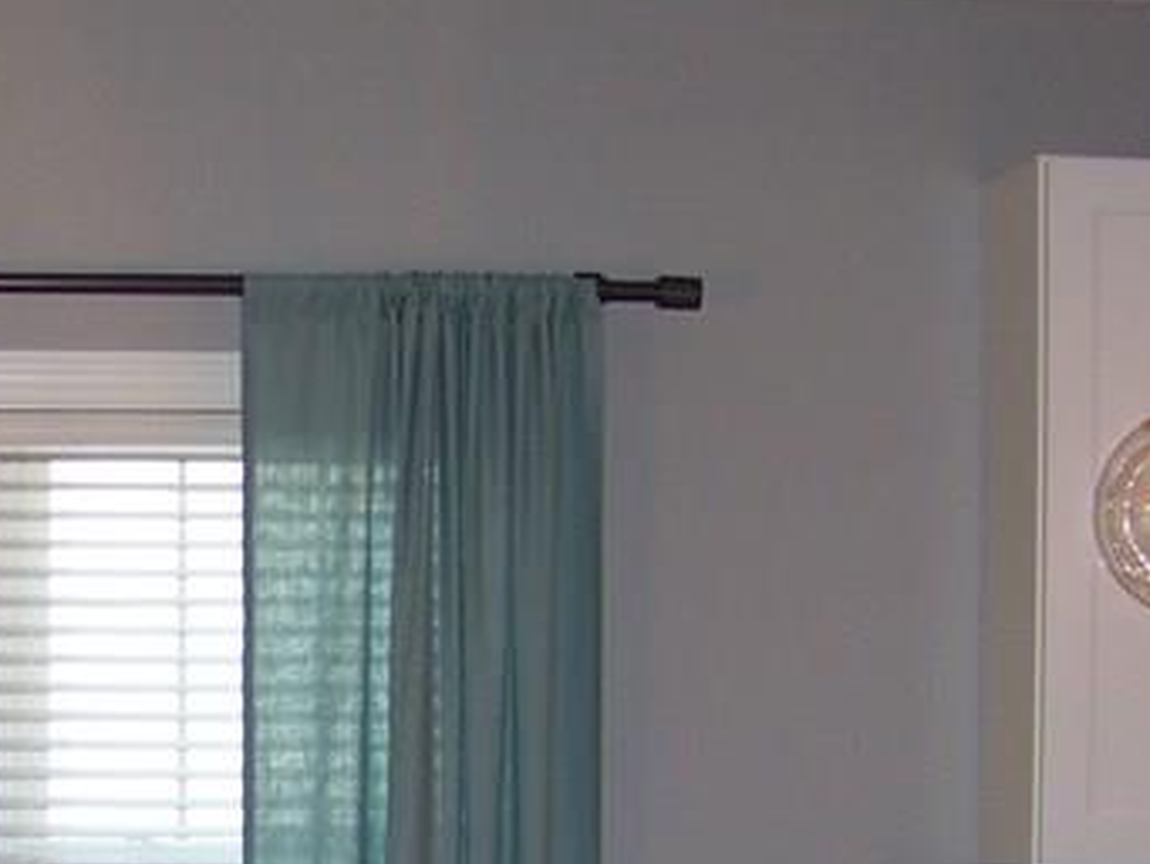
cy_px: 837
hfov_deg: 17.7
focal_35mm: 108
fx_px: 3589
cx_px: -47
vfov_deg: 13.5
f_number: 2.8
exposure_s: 1/30
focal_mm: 5.85
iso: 64
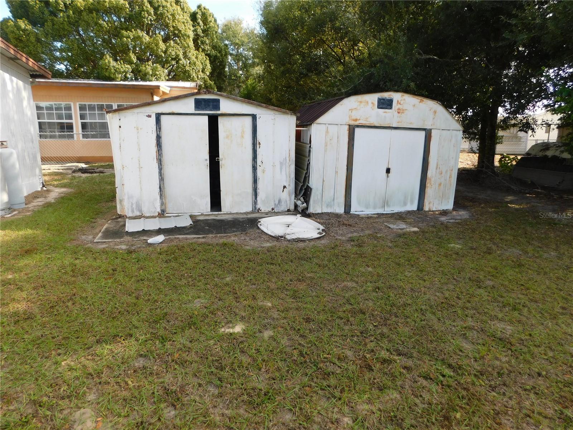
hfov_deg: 73.9
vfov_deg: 58.9
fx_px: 381
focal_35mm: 23
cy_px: 215
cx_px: 286
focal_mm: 4
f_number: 3
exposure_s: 1/500
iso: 125
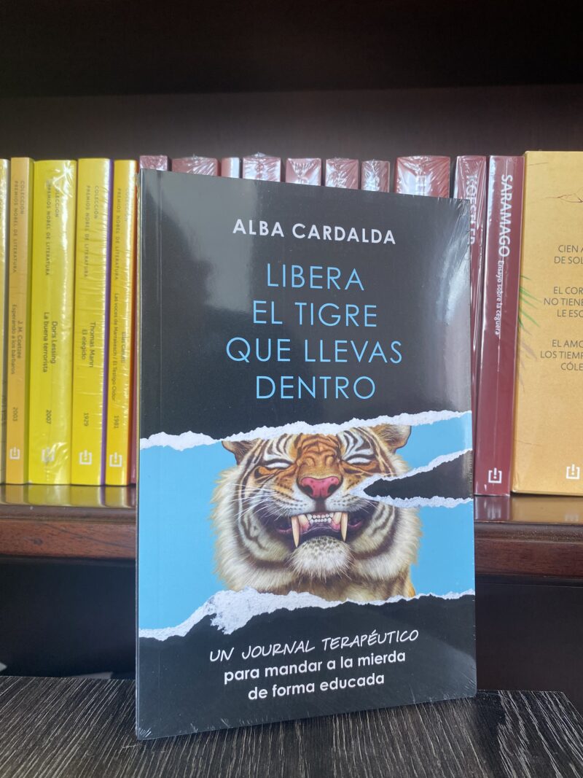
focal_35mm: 26
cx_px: 292
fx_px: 584
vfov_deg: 67.3
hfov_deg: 53.1
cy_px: 389
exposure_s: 1/121
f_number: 1.8
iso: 100
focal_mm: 4.25
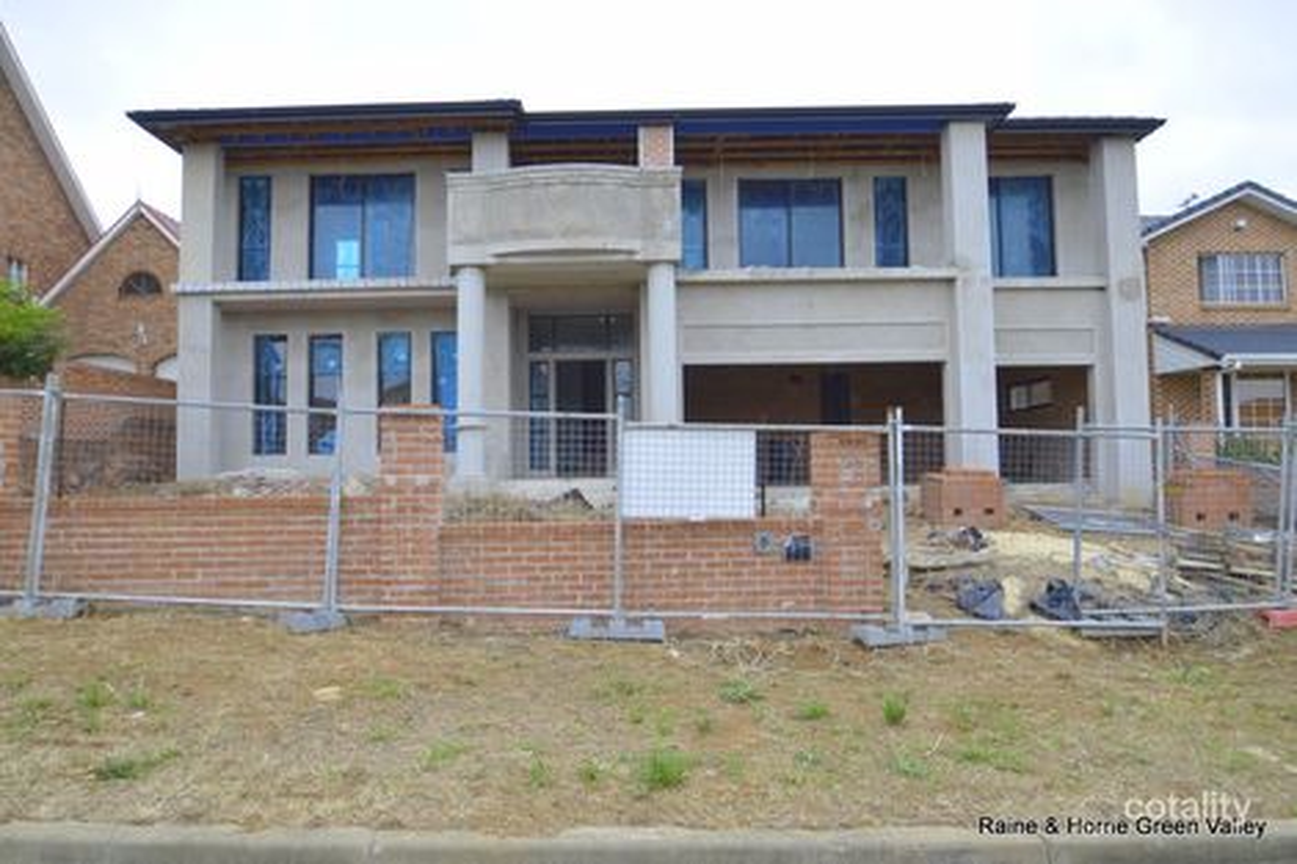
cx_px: 648
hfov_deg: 81.2
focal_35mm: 21
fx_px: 756
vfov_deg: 59.5
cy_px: 432
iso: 140
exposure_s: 1/125
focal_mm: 14
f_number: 5.6
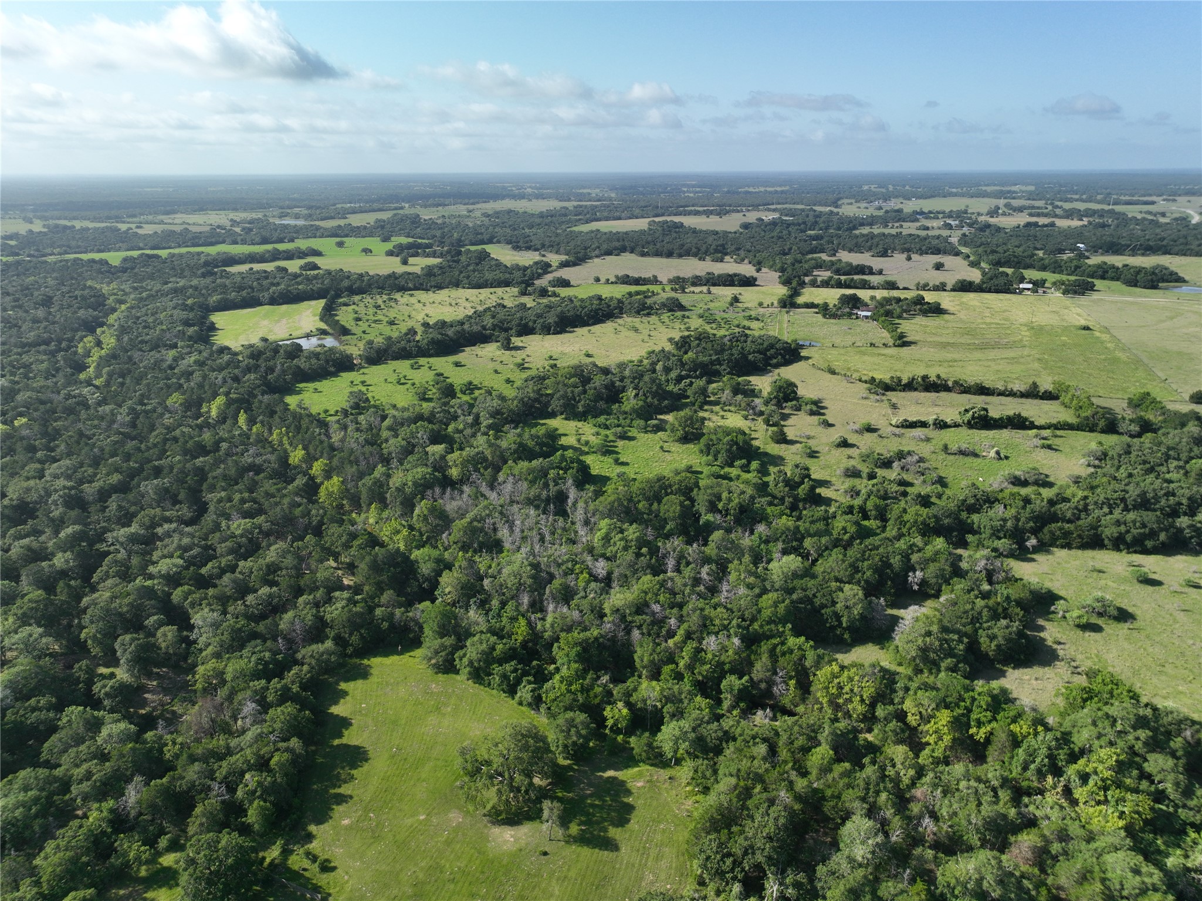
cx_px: 601
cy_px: 450
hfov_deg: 71.6
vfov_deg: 56.8
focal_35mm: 24
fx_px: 833
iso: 120
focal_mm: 12.29
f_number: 2.8
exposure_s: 1/1600
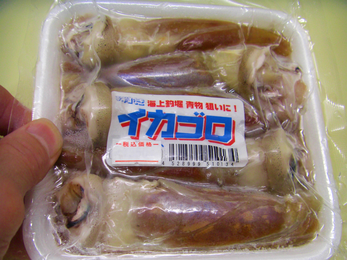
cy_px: 130
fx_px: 381
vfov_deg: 37.7
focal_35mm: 38
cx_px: 174
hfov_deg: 49.0
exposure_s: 1/50
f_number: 3.4
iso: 200
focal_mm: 6.3
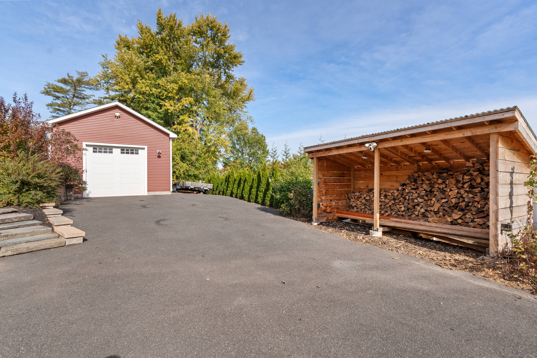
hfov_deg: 96.7
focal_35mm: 16
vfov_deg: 73.7
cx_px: 268
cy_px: 179
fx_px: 239
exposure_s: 1/800
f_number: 8
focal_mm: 16
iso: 1250
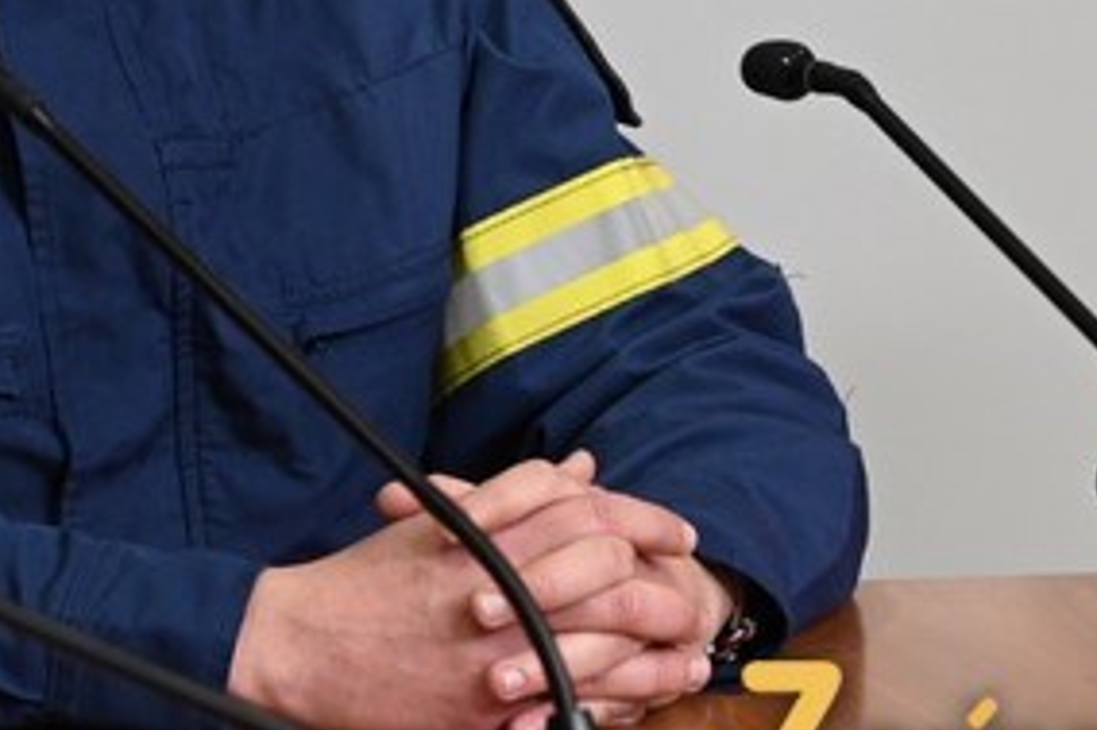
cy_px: -71
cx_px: 216
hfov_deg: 5.5
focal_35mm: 377
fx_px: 11481
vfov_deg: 3.6
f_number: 4.5
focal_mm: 93
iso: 2000
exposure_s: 1/250
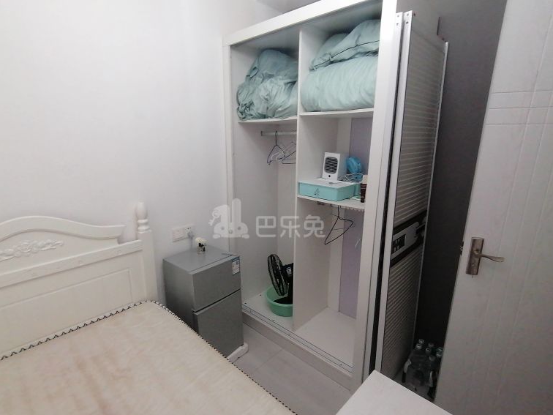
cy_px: 219
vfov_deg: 71.5
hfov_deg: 87.7
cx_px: 267
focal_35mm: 18
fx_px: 288
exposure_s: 1/33.3
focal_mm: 2.84
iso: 160
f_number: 2.4
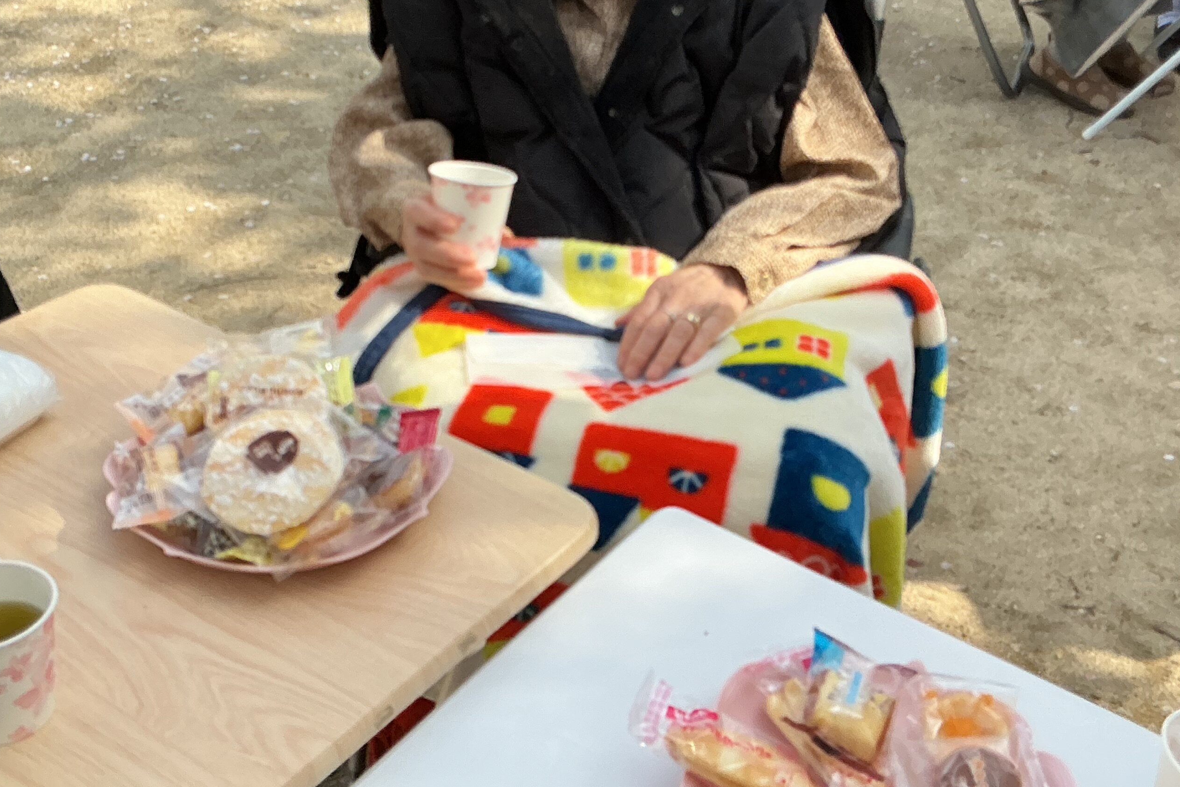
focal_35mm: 48
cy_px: 345
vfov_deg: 28.0
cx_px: 560
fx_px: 1573
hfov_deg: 41.1
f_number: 1.8
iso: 25
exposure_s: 1/978
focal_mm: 3
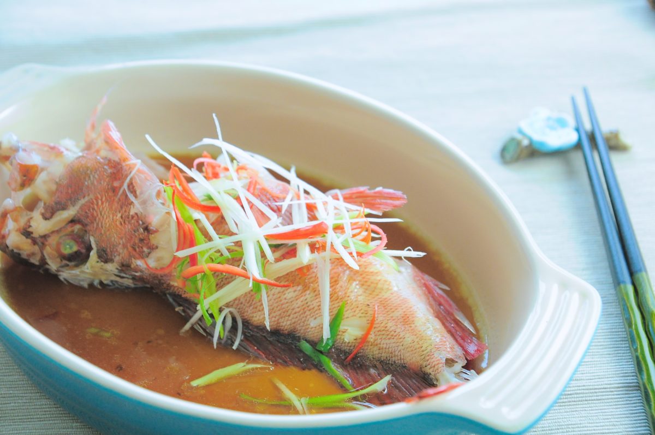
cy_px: 218
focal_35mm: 75
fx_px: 1363
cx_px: 328
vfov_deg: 18.1
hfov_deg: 27.0
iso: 1250
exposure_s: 1/50
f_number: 4
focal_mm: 50
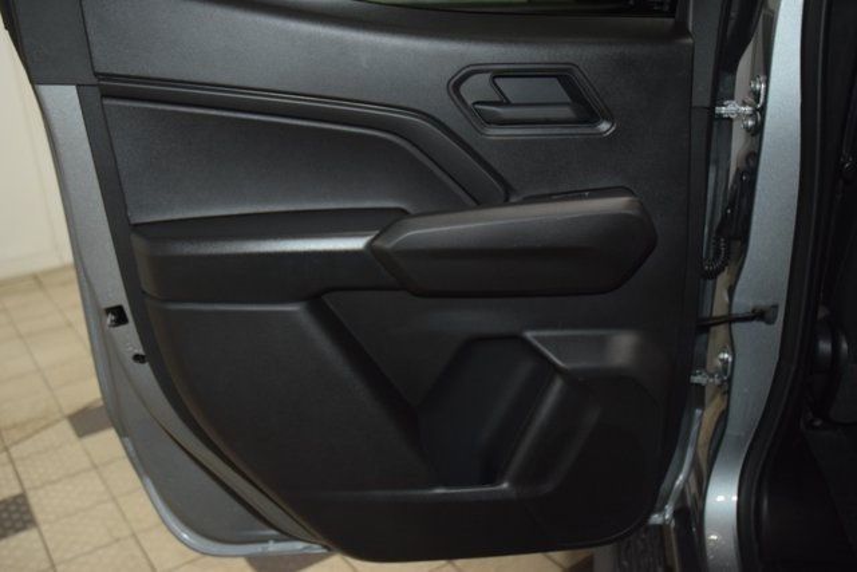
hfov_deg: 53.1
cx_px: 428
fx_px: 857
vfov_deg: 36.9
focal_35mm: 36
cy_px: 286
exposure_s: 1/125
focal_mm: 24
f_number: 3.8
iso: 1600
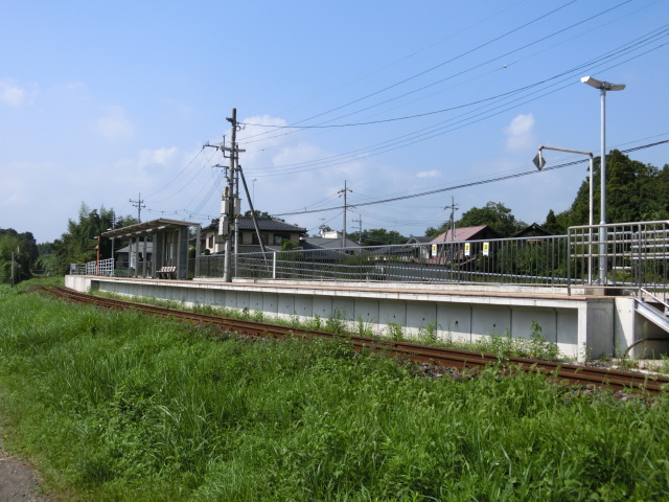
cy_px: 251
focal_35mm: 39
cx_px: 334
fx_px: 754
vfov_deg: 36.8
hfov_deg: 47.9
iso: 80
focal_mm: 6.9
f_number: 8.2
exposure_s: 1/250
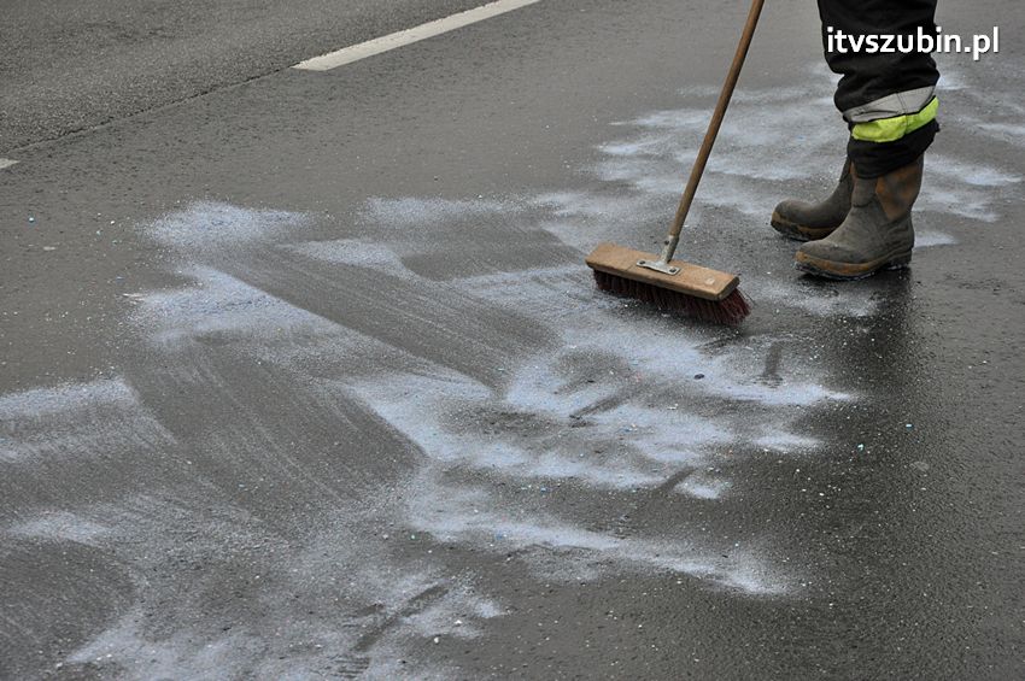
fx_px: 2645
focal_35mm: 93
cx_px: 512
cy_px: 340
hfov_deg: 21.9
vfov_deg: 14.7
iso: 800
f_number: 8
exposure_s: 1/250
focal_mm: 62
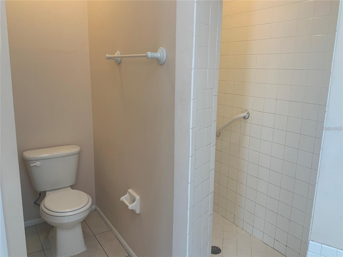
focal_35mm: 29
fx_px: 287
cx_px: 172
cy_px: 128
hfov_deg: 61.7
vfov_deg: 48.2
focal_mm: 3
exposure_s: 1/60
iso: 64
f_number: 1.8
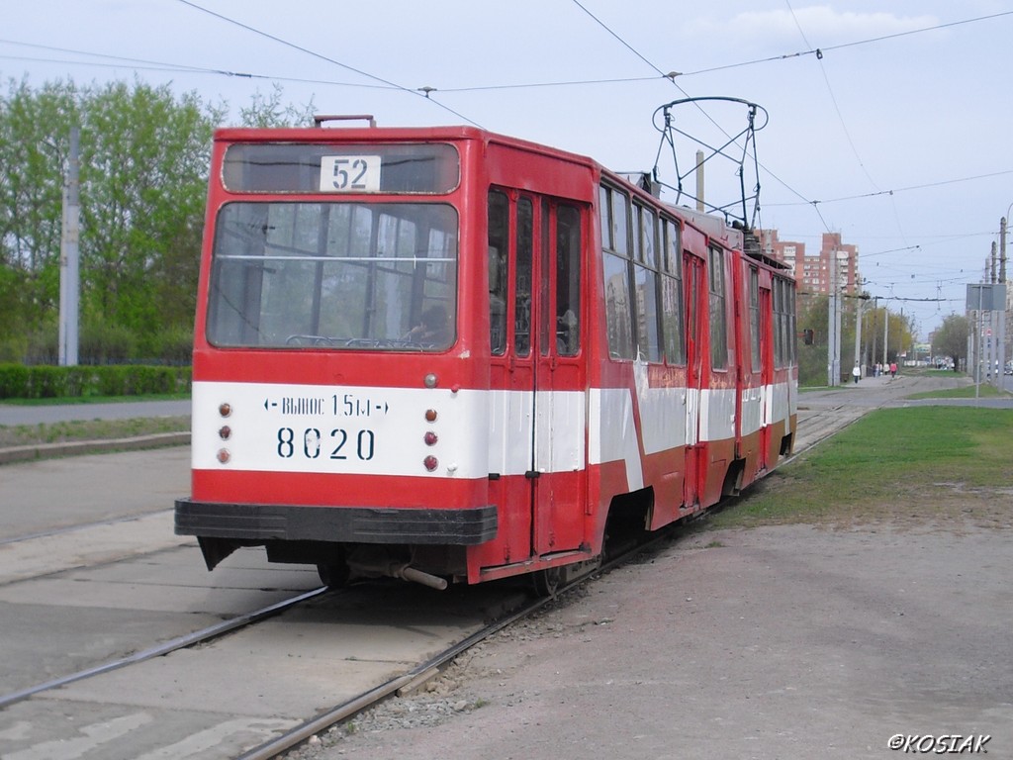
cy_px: 380
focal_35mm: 46
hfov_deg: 41.2
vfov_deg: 31.5
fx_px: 1346
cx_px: 506
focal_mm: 7.6
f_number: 3.1
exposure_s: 1/640
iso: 64
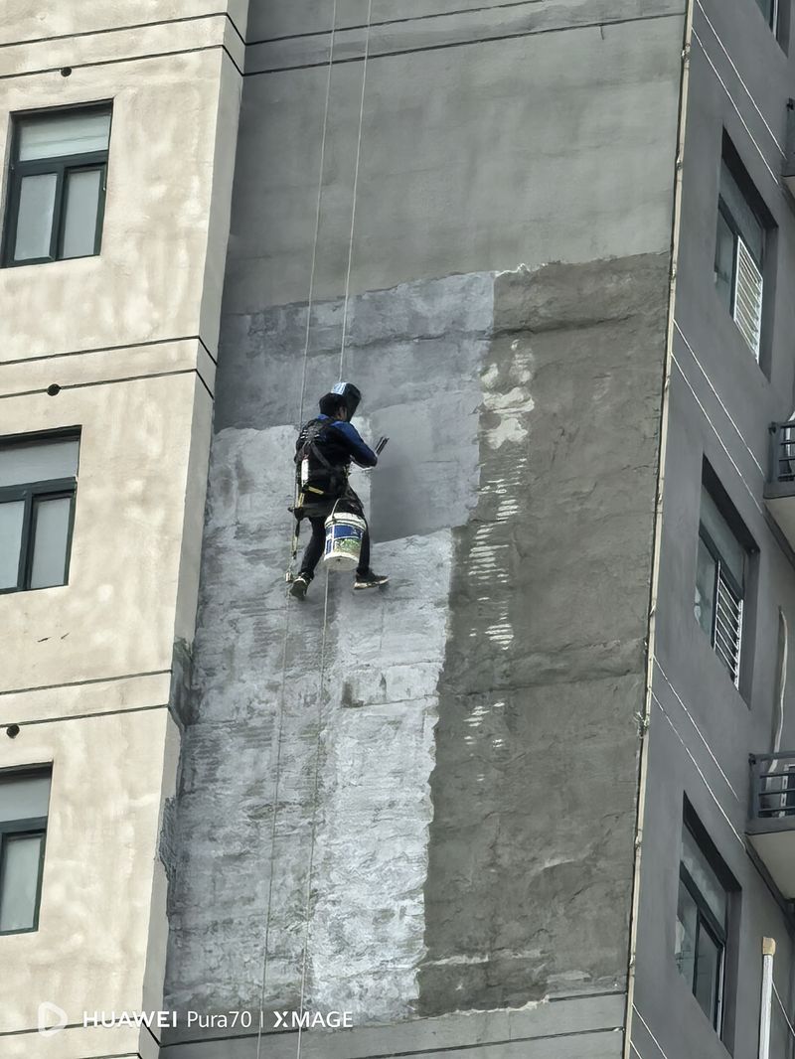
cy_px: 530
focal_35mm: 401
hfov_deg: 3.7
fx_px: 12274
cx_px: 398
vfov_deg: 4.9
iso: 50
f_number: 3.4
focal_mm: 14.46
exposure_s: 1/546
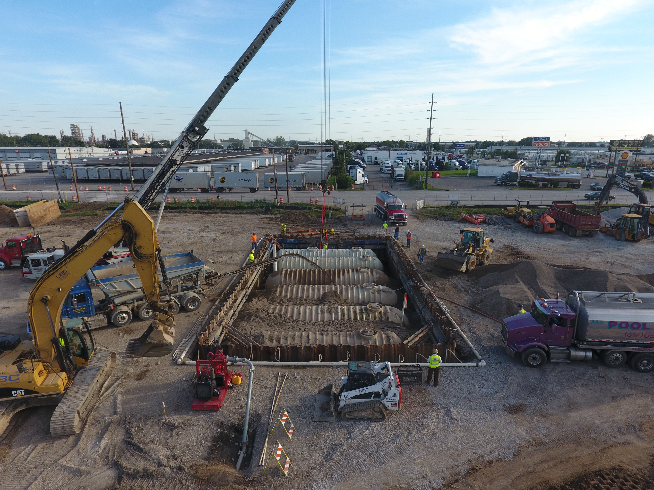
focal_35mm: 20
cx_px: 327
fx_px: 378
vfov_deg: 66.0
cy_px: 245
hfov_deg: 81.7
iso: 100
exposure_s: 1/464
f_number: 2.8
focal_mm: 3.61
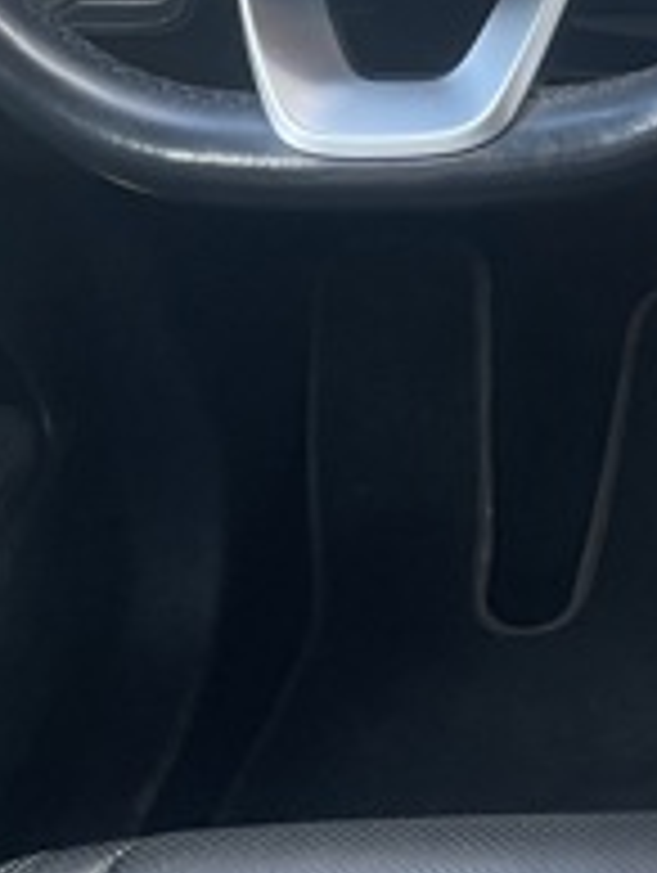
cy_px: 310
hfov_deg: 12.0
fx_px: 2702
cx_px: 1418
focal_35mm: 107
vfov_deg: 18.3
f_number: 1.6
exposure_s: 1/100
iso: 125
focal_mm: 4.2
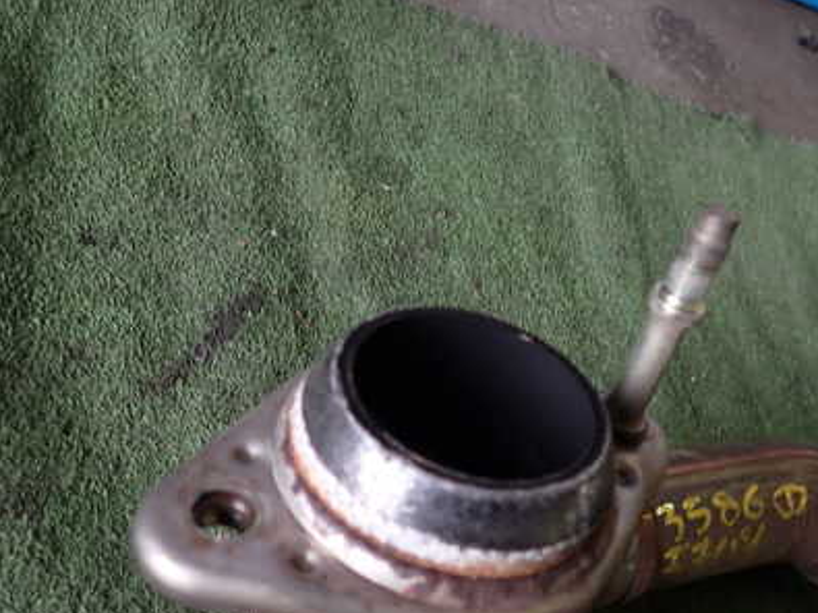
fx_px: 898
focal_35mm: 38
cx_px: 485
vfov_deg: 37.6
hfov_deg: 48.7
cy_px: 346
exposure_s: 1/60
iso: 125
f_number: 2
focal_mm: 4.5
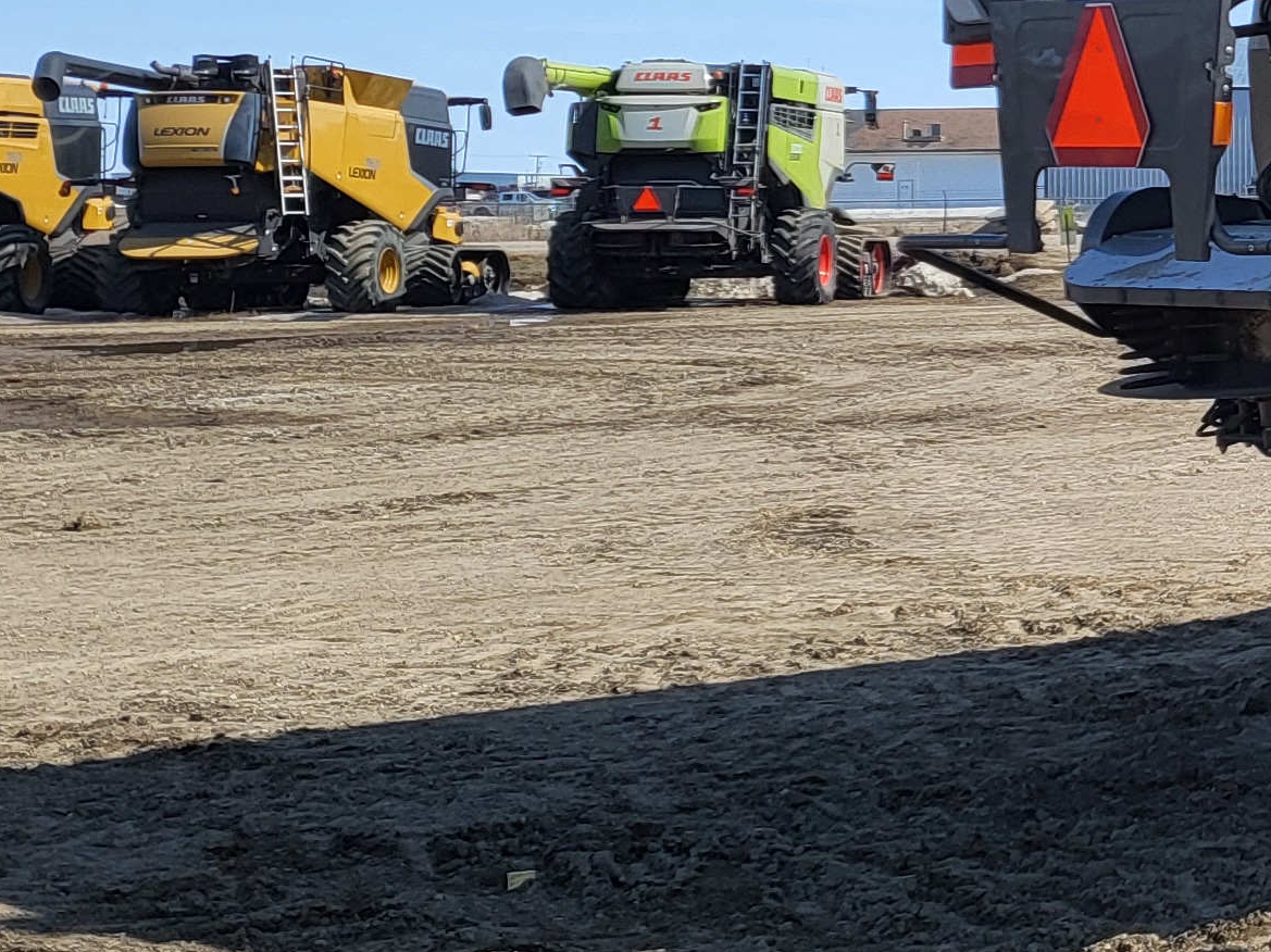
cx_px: 1864
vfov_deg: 16.4
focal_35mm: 89
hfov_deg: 19.4
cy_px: 90
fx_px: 3267
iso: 40
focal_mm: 5.4
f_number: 1.8
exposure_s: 1/4591
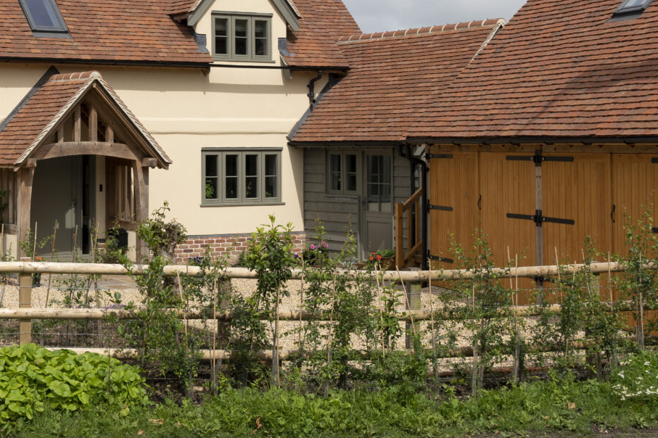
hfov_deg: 27.2
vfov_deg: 18.8
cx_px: 78
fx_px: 1315
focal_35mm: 72
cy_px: 114
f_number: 7.1
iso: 100
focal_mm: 34
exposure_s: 1/500
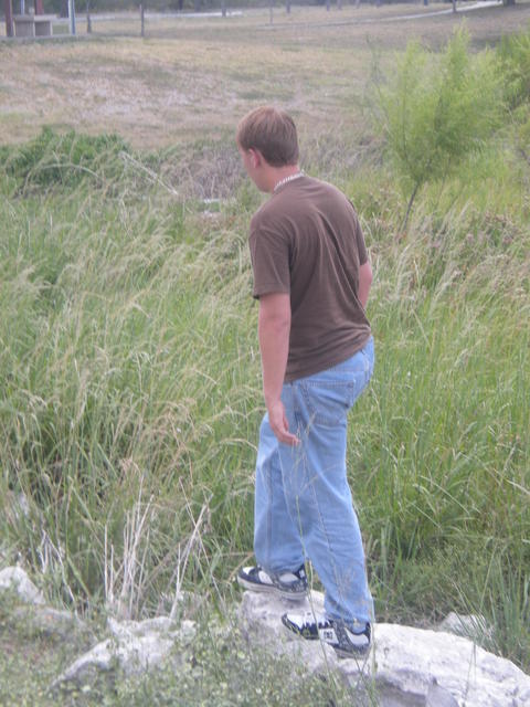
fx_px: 2144
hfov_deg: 14.1
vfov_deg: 18.7
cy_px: 354
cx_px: 265
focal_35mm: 105
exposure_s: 1/111
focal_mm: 17.3
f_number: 5.7
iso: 88
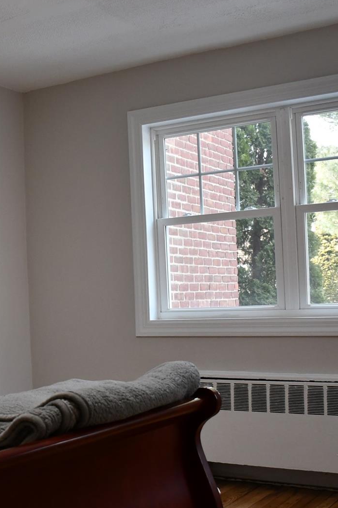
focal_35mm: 53
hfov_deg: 24.6
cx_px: 18
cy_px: 286
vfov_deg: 37.5
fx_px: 747
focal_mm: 18
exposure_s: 1/160
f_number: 3.5
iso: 800
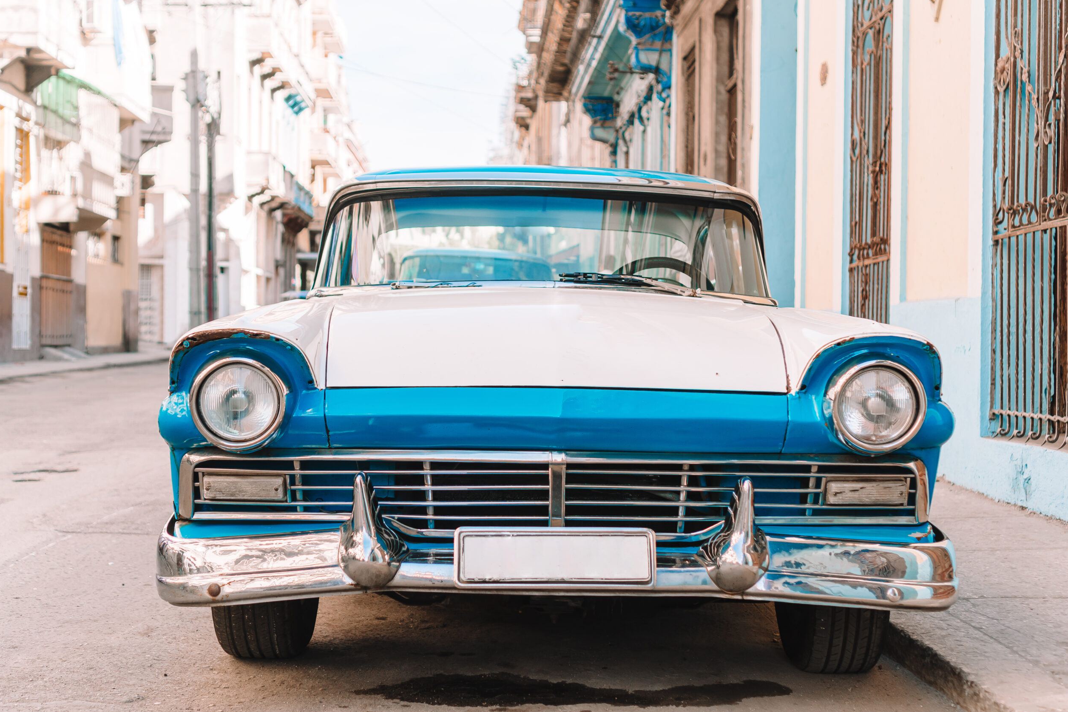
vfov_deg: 25.3
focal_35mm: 54
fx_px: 1587
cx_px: 535
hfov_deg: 37.2
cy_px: 360
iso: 100
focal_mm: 35
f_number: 2.8
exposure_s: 1/320
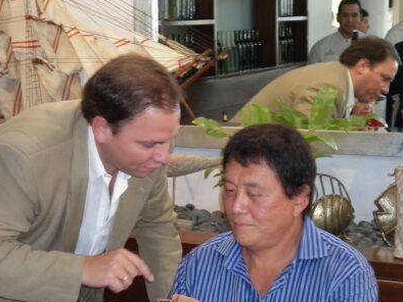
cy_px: 209
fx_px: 885
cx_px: 185
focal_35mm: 76
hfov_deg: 25.6
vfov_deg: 19.3
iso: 125
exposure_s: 1/40
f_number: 3.3
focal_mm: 7.1
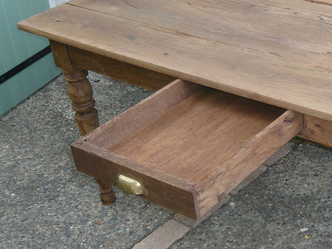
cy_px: 142
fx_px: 623
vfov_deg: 22.6
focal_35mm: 65
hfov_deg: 28.7
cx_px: 296
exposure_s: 1/160
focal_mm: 5.2
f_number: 3
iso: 100
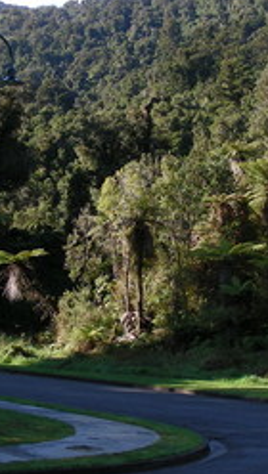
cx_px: 149
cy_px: 215
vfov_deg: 23.6
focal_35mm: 90
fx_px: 1134
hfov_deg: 13.5
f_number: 4
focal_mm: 6.3
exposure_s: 1/148
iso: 50
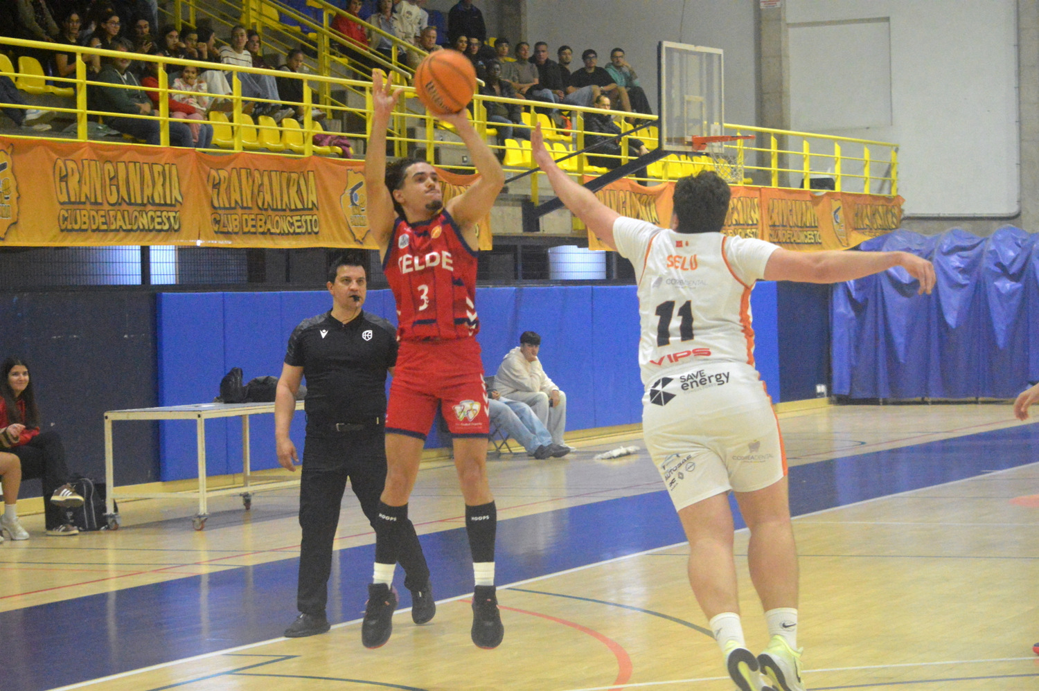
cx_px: 520
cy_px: 346
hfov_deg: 19.5
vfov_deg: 13.0
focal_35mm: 105
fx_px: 3028
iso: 6400
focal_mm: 70
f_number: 7.1
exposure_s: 1/400
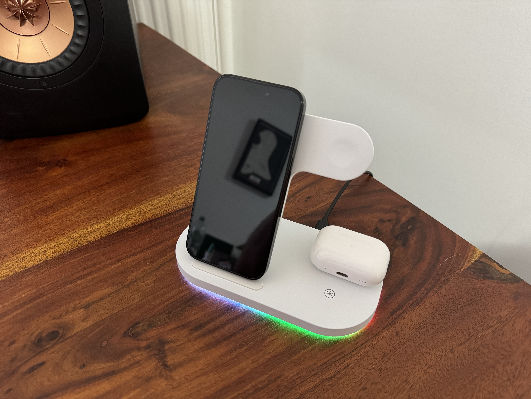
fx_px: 368
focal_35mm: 24
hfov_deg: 71.6
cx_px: 266
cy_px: 200
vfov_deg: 56.8
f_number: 1.78
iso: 800
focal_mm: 6.86
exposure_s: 1/48
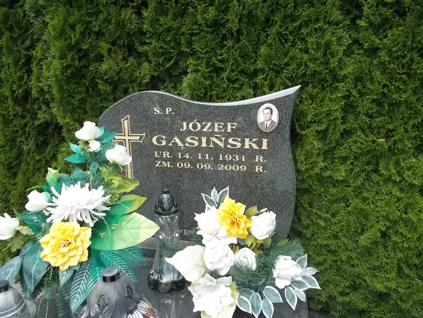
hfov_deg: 67.3
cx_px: 212
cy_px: 159
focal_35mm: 26
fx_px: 318
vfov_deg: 53.1
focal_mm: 4.6
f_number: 8
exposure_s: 1/320
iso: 400
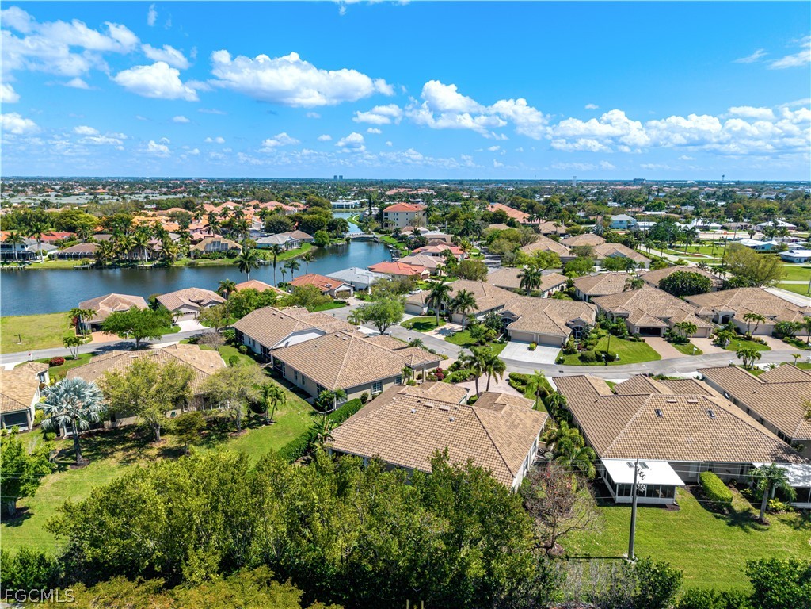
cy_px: 304
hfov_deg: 71.6
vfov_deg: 56.8
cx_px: 406
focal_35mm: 24
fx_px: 562
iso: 100
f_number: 1.8
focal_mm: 8.67
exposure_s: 1/400
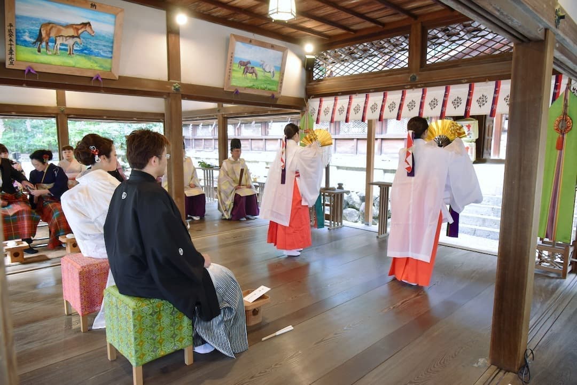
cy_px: 192
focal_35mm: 24
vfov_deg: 53.2
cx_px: 288
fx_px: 385
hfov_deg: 73.7
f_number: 5.6
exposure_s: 1/50
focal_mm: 24
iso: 4000
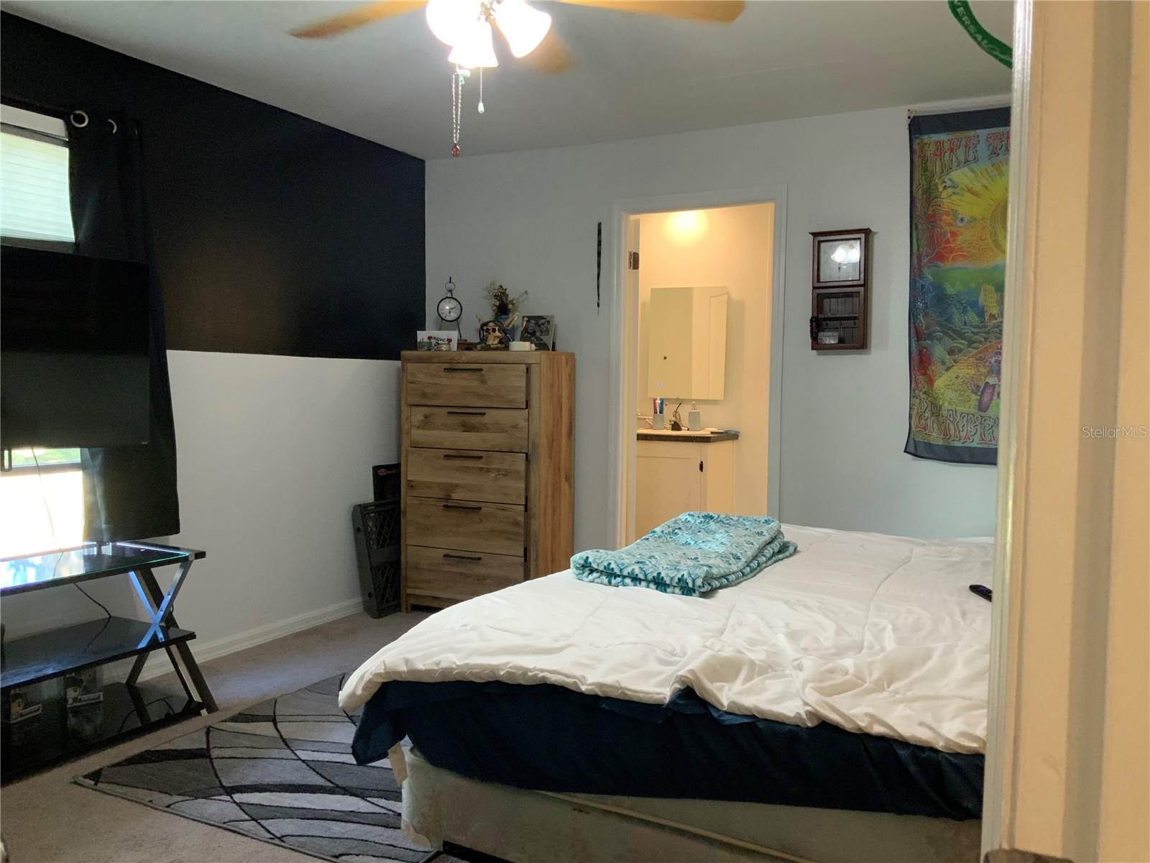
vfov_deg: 48.2
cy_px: 432
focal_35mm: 29
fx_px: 963
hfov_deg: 61.7
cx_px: 575
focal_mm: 3
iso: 200
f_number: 1.8
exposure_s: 1/60
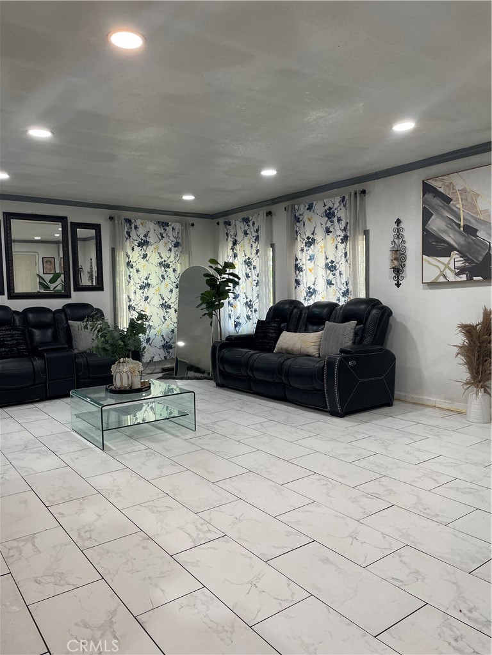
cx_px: 246
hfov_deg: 53.1
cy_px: 328
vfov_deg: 67.3
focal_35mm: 26
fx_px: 493
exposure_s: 1/120
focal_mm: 4.2
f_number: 1.6
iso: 125
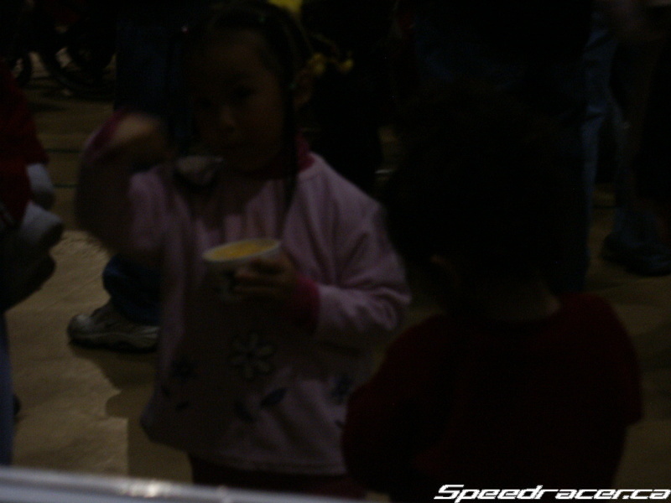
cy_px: 252
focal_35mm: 116
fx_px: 2249
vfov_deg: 12.8
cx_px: 336
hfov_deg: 17.0
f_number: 3.5
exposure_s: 1/20
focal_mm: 28.7
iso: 200
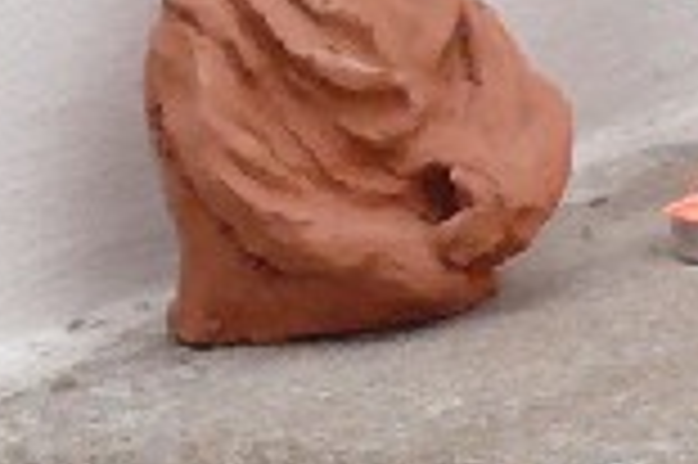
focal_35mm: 370
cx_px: 2486
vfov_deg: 3.7
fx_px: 7166
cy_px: 279
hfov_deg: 5.1
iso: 200
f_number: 2.8
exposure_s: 1/30
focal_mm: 8.7
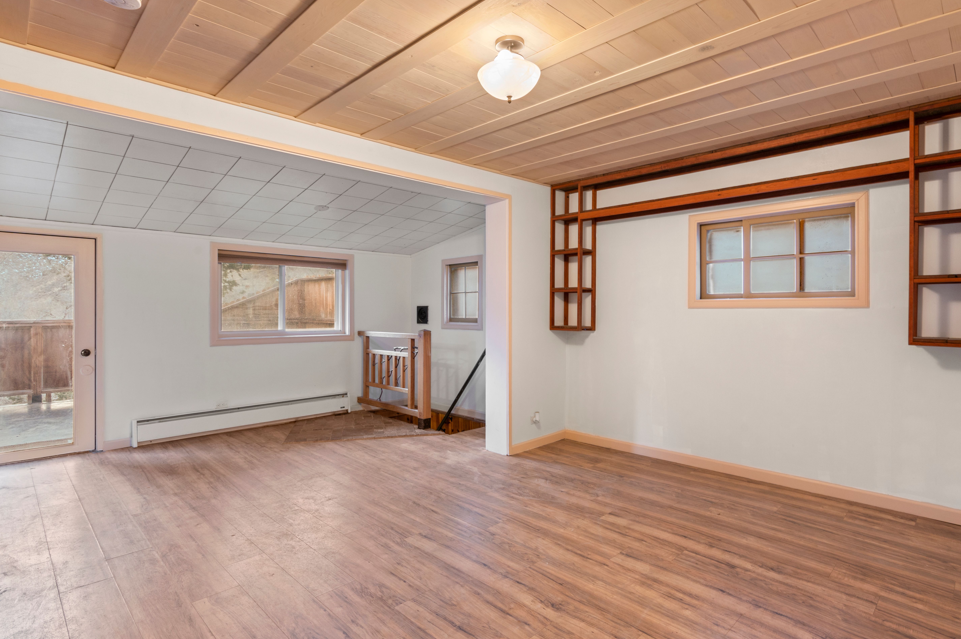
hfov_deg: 90.0
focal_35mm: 18
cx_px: 490
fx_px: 480
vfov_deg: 67.3
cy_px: 312
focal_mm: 17
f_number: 8
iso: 400
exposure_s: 1/1.67
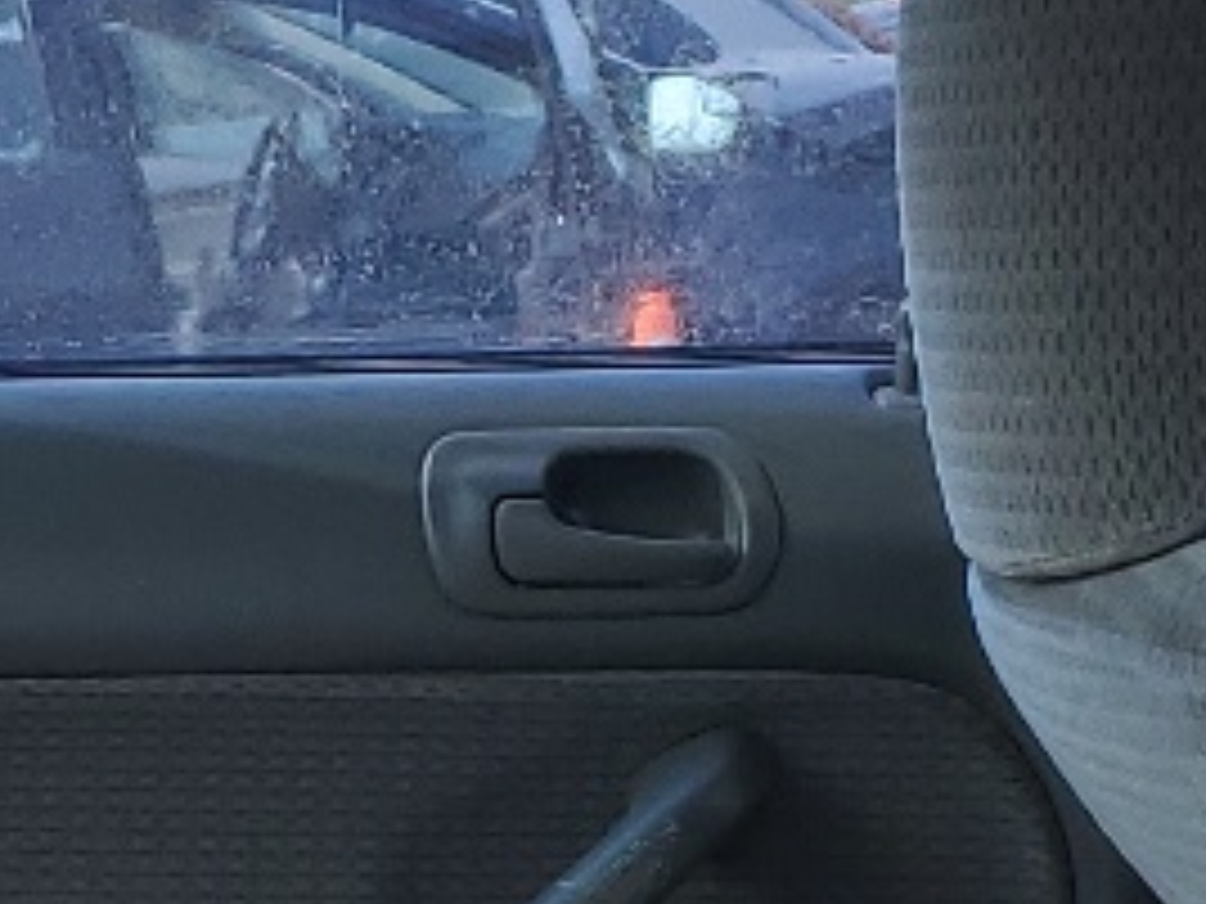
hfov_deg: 12.6
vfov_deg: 9.1
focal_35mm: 155
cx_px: 72
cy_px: 1678
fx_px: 5400
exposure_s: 1/1111
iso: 50
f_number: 1.5
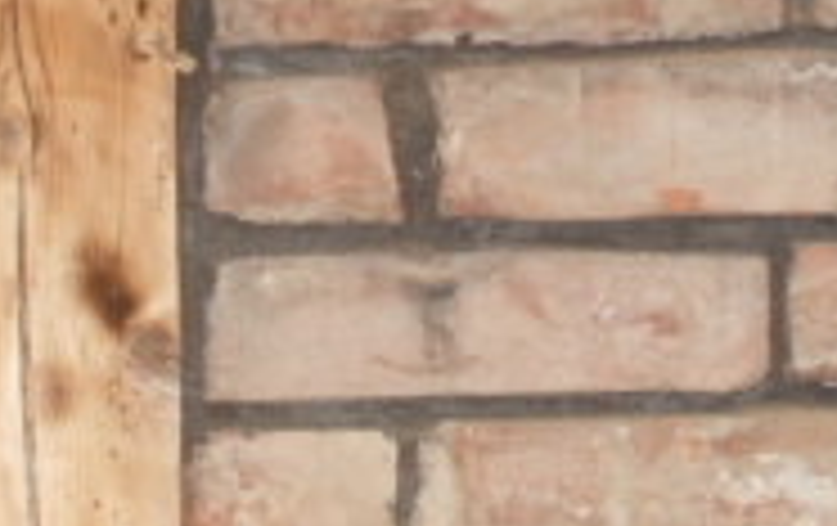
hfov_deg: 15.9
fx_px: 2994
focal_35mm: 131
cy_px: 67
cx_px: 382
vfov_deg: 10.0
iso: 160
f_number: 3.5
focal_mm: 6.3
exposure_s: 1/30
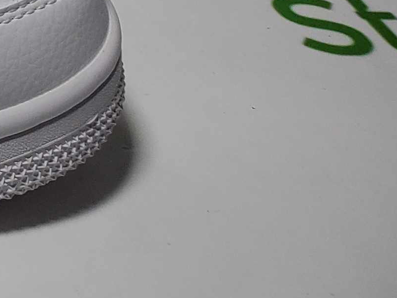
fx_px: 1491
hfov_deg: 12.1
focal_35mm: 130
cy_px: -421
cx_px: -558
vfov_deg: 10.0
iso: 50
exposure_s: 1/286
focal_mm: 4.3
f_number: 2.4
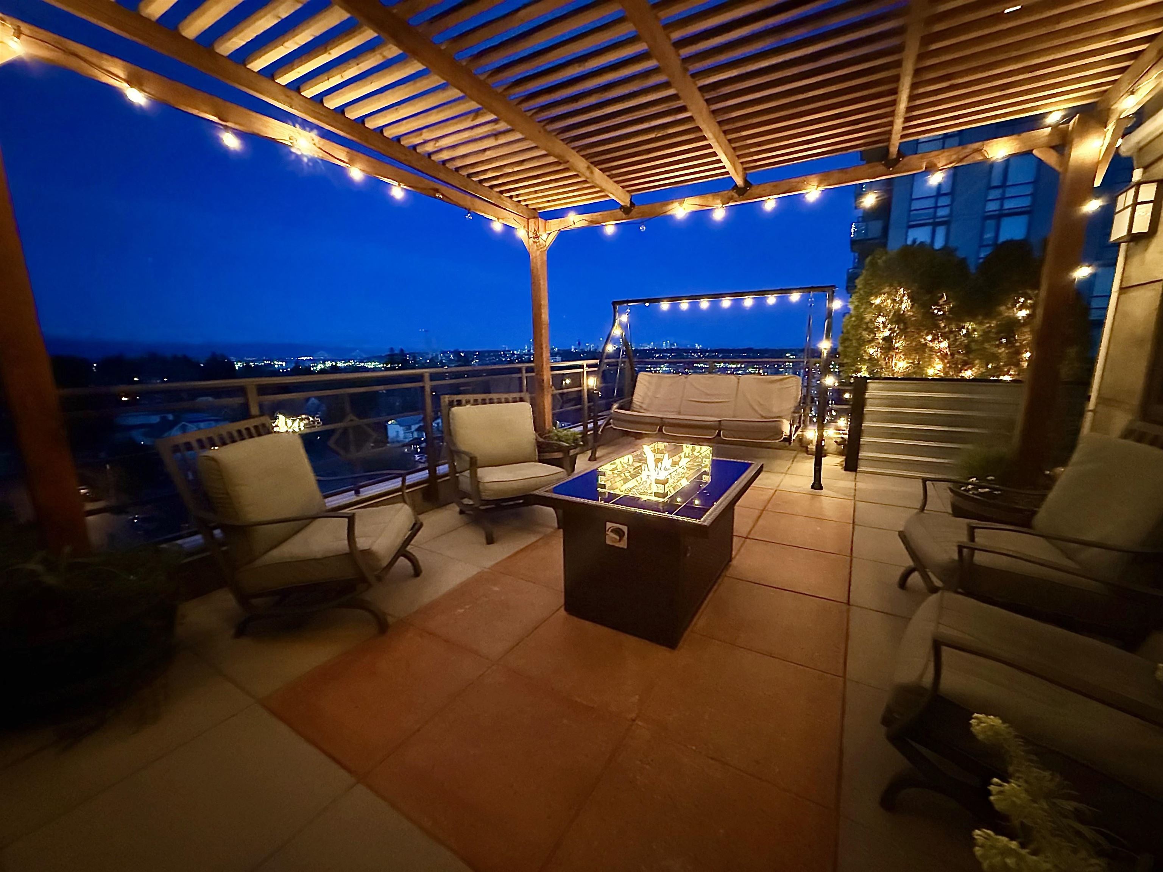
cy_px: 436
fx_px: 470
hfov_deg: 102.1
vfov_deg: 85.7
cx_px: 582
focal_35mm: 14
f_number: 2.2
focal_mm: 2.22
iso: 2000
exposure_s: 1/30
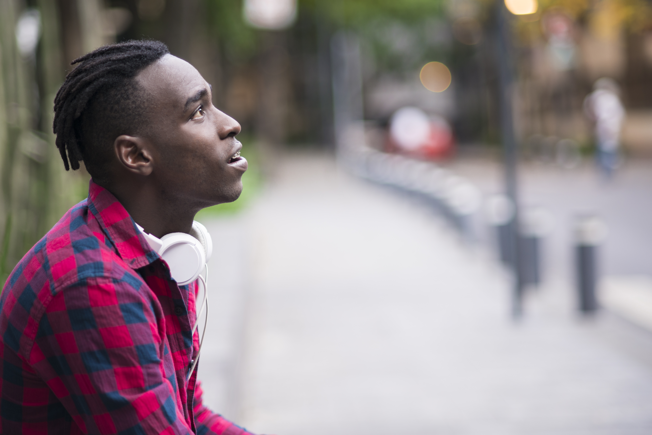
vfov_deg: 16.1
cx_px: 326
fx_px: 1540
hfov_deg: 23.9
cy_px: 218
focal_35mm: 85
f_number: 1.8
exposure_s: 1/160
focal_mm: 85
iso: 250
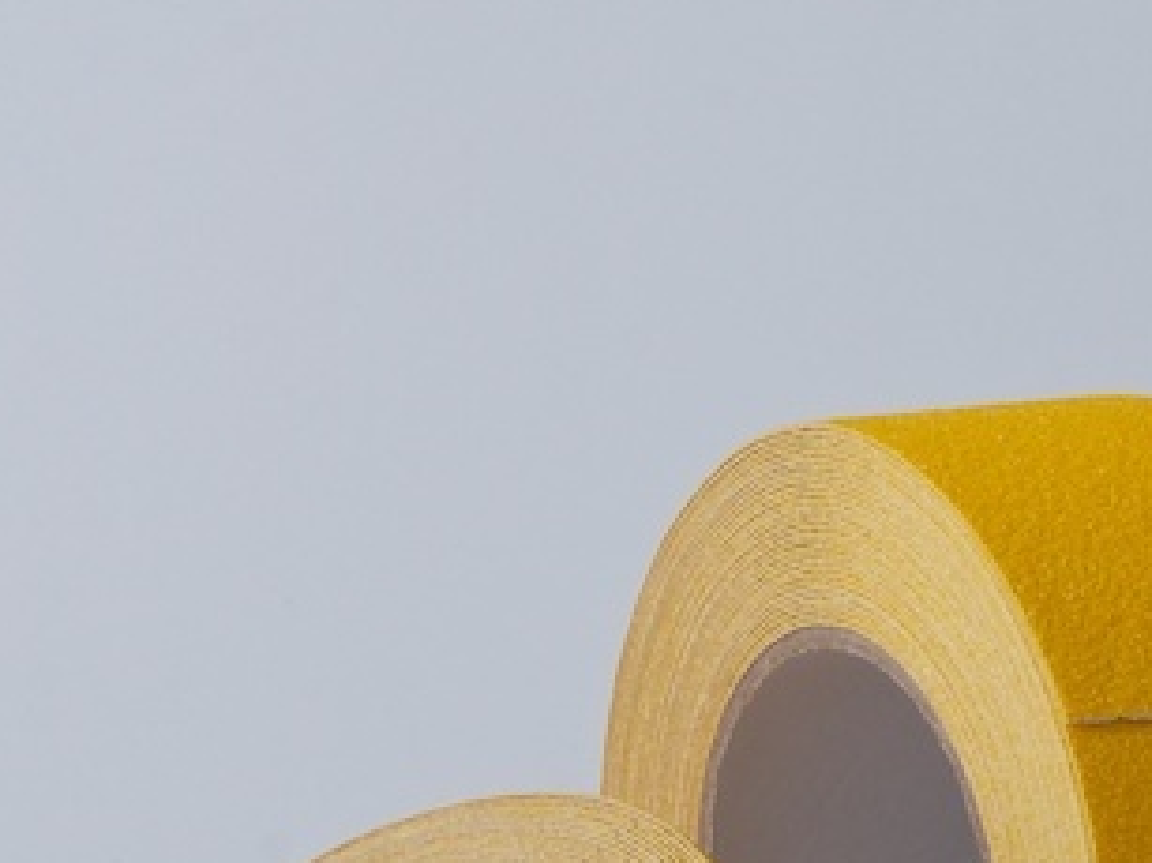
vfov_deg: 3.7
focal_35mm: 399
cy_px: 1099
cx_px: 833
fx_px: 13259
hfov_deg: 5.0
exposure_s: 1/200
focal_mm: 85
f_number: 16
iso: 160
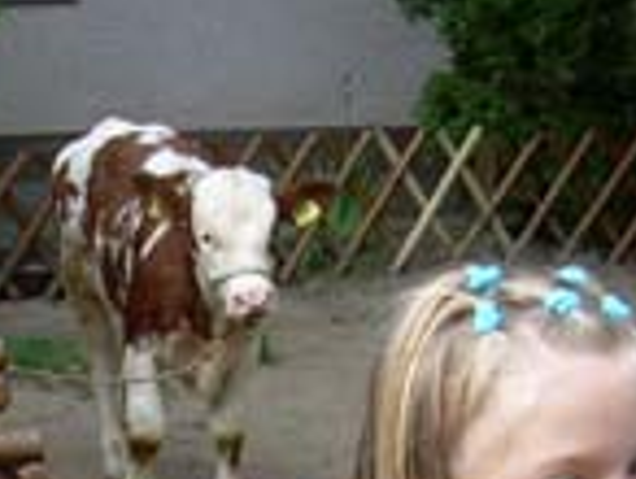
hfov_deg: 12.5
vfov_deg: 9.2
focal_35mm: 156
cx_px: 70
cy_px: 758
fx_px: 2871
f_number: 4.6
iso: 50
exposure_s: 1/136
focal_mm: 6.3
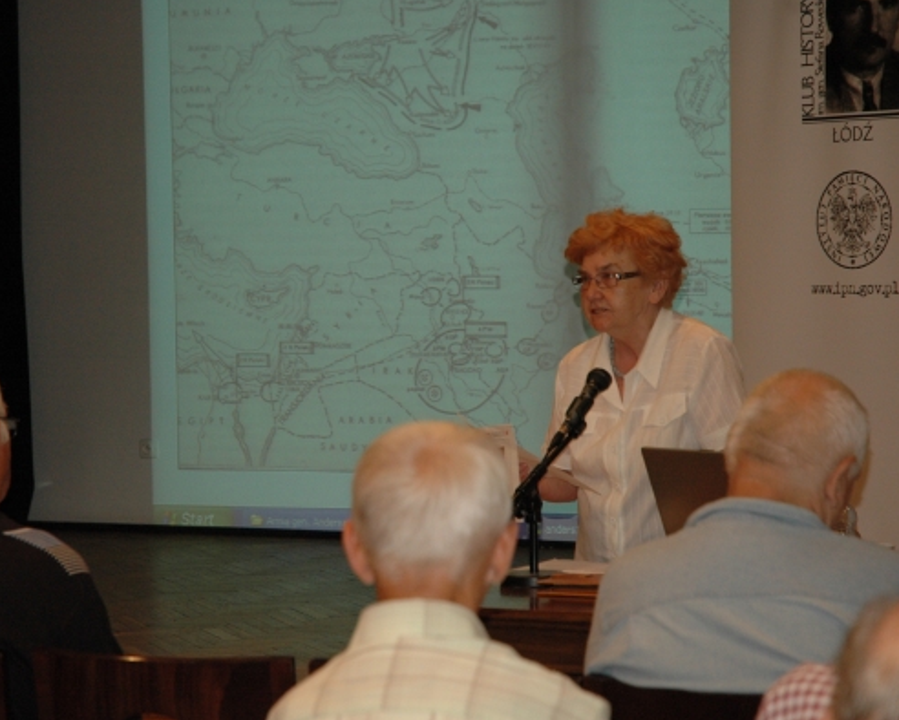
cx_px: 453
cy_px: 357
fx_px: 3194
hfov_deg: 16.0
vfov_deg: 12.9
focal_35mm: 120
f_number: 4.5
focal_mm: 70
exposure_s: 1/60
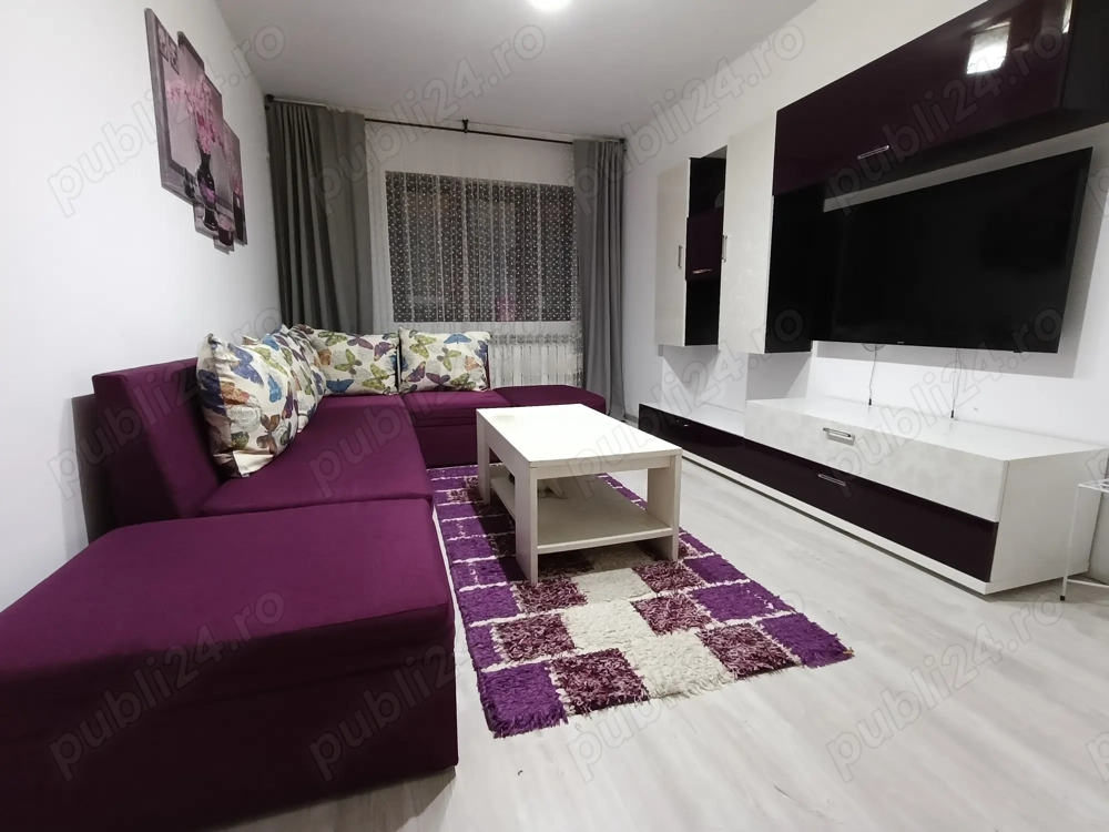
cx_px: 554
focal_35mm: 16
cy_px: 416
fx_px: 513
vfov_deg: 78.1
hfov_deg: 94.5
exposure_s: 1/33.3
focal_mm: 1.68
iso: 400
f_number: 2.2
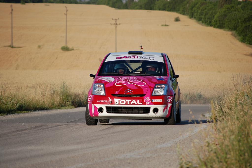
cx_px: 126
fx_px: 1679
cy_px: 84
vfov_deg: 5.7
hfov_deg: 8.6
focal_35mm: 240
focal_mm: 160
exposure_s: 1/1250
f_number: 5.3
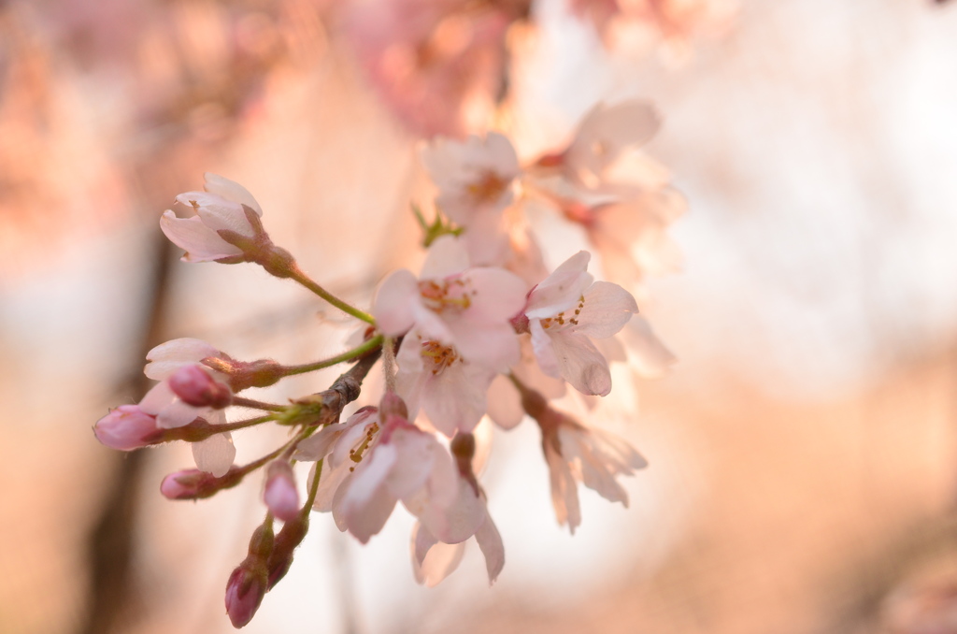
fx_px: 1592
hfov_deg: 33.5
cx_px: 478
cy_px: 317
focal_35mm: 60
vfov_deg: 22.5
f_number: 5
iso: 320
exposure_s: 1/640
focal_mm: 40
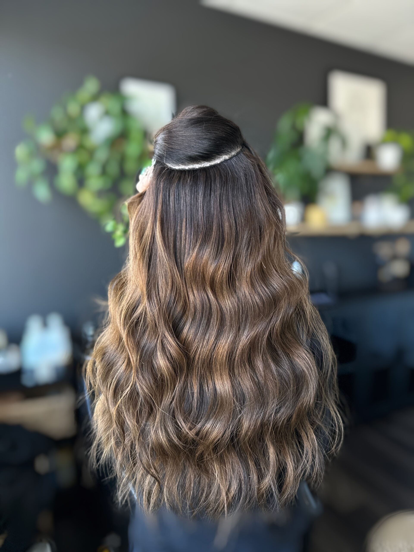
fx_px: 383
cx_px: 207
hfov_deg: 56.8
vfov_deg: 71.6
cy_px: 276
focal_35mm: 24
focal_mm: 6.86
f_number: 1.78
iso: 125
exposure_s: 1/121
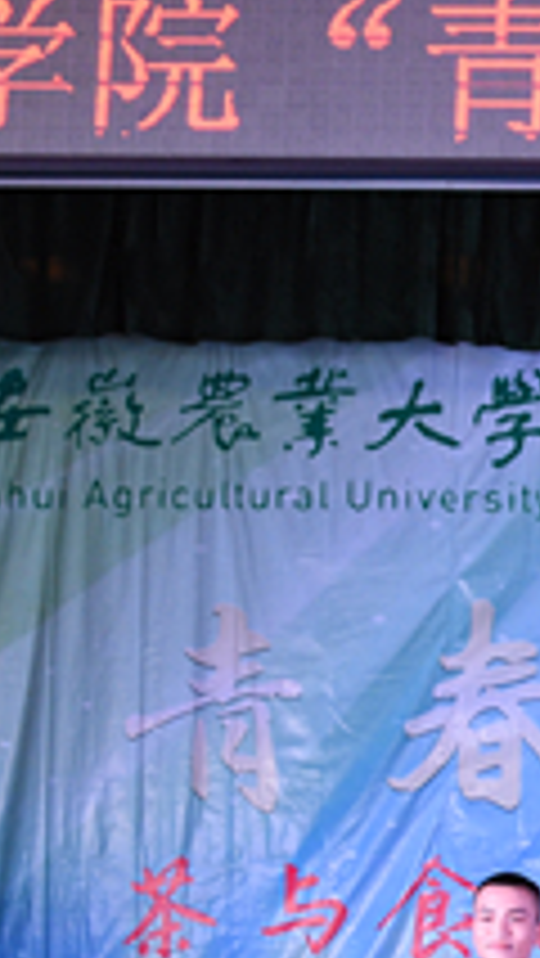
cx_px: 1116
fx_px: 3305
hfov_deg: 8.8
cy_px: 830
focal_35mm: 130
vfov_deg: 16.3
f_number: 5.6
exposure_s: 1/125
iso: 1000
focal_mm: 22
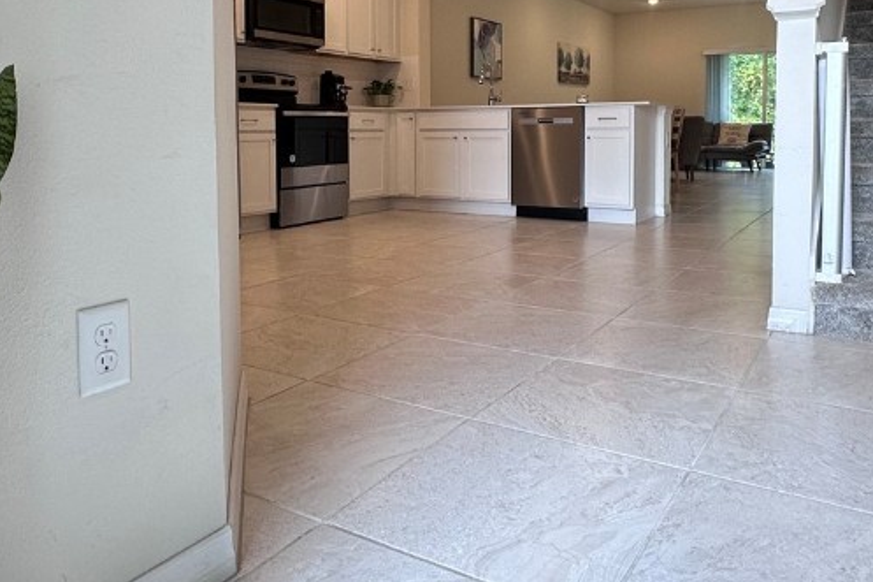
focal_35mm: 30
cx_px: 462
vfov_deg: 42.5
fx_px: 727
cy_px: 160
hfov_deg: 61.9
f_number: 2.2
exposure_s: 1/120
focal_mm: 2.22
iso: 100
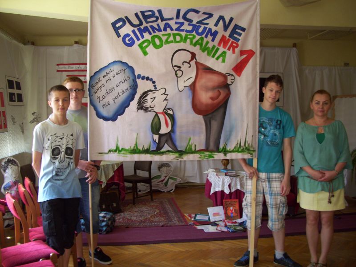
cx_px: 178
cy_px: 134
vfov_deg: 41.8
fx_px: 350
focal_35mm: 34
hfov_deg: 54.0
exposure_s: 1/40
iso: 80
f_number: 2.9
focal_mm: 5.7
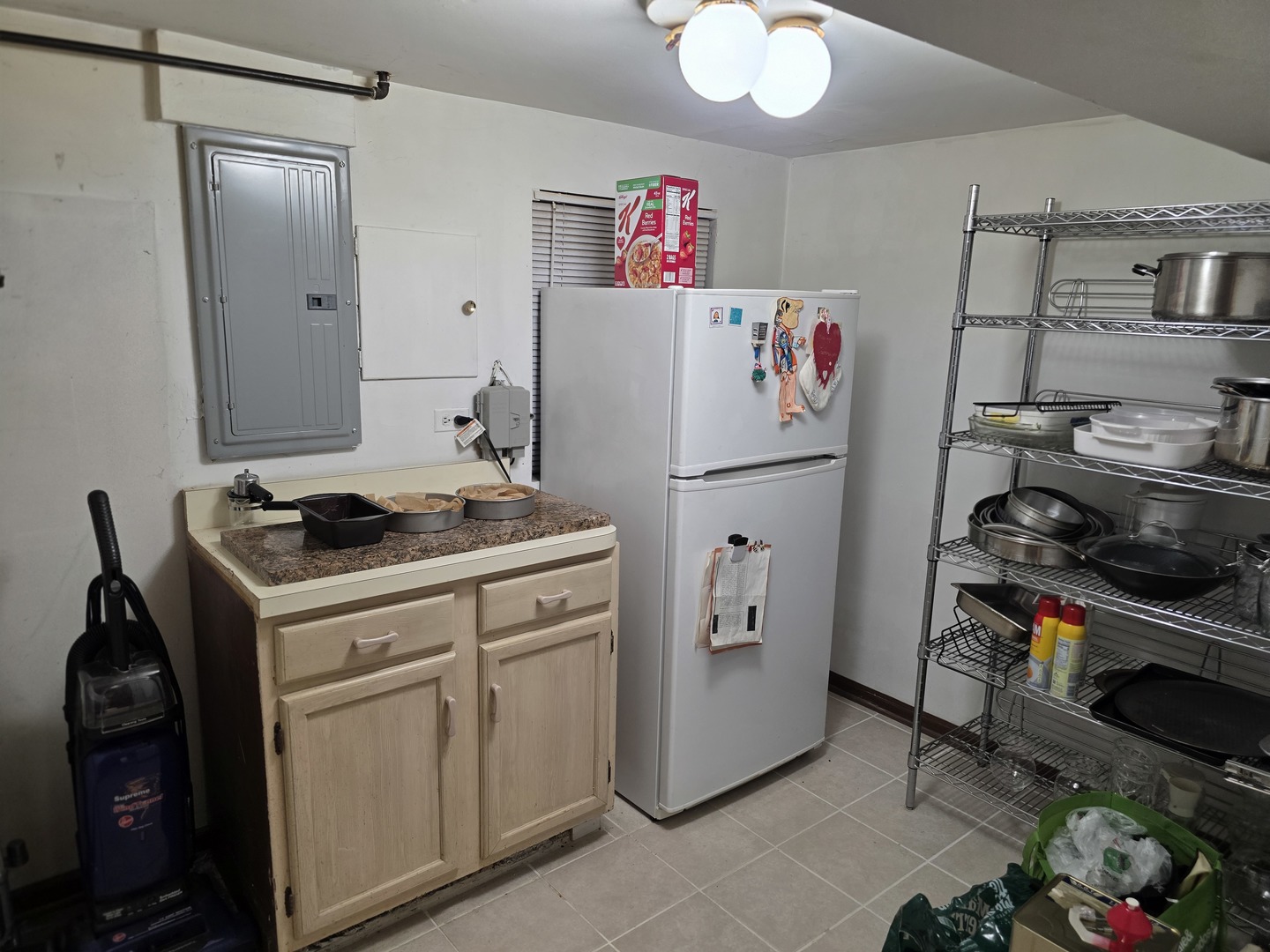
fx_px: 844
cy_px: 476
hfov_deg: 73.9
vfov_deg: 58.9
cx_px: 635
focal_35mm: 23
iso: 200
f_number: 1.7
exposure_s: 1/120
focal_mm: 6.3
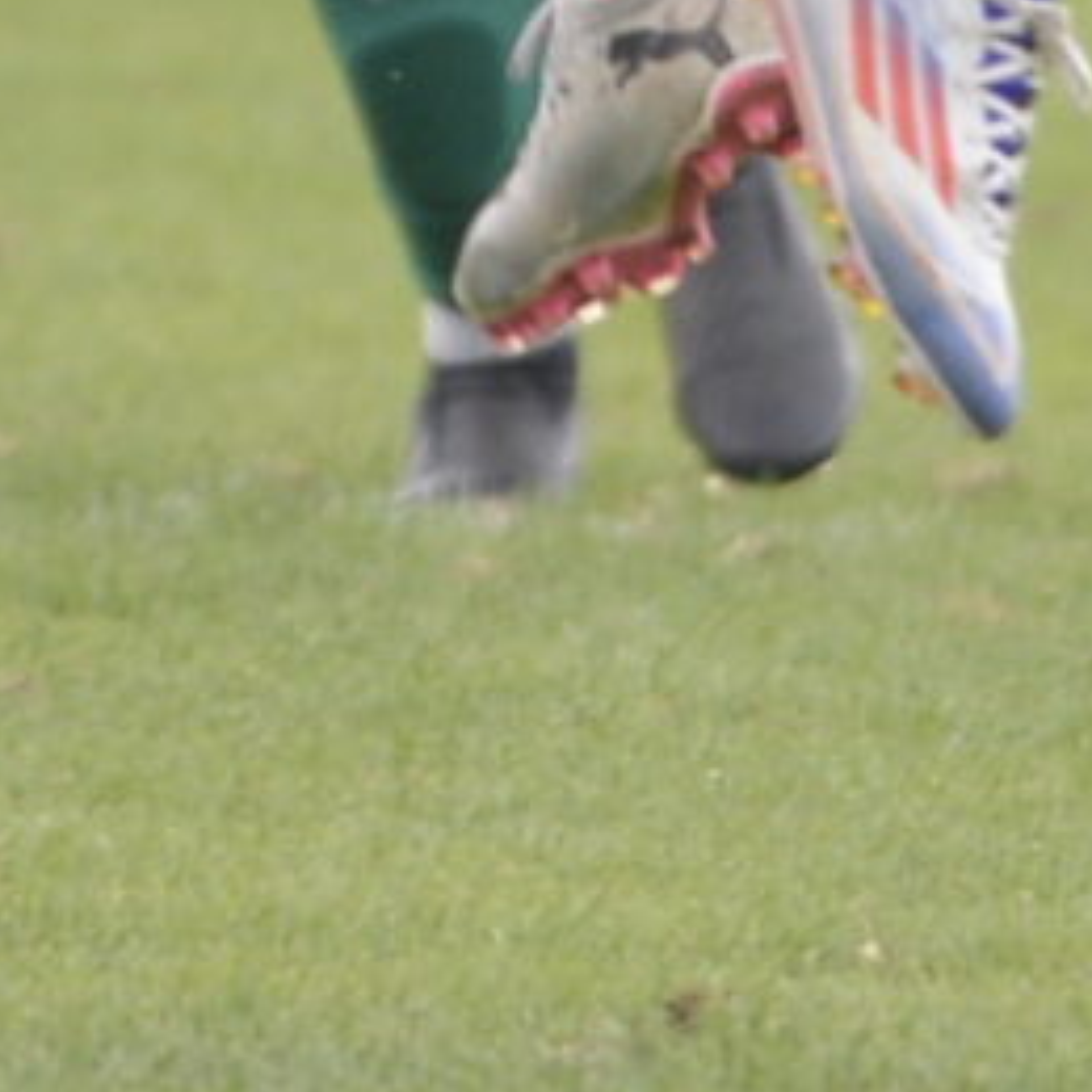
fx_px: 107606
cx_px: 1772
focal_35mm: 3015
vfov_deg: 0.6
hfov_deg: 0.6
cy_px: -1682
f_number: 5.3
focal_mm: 360
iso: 1600
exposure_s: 1/640
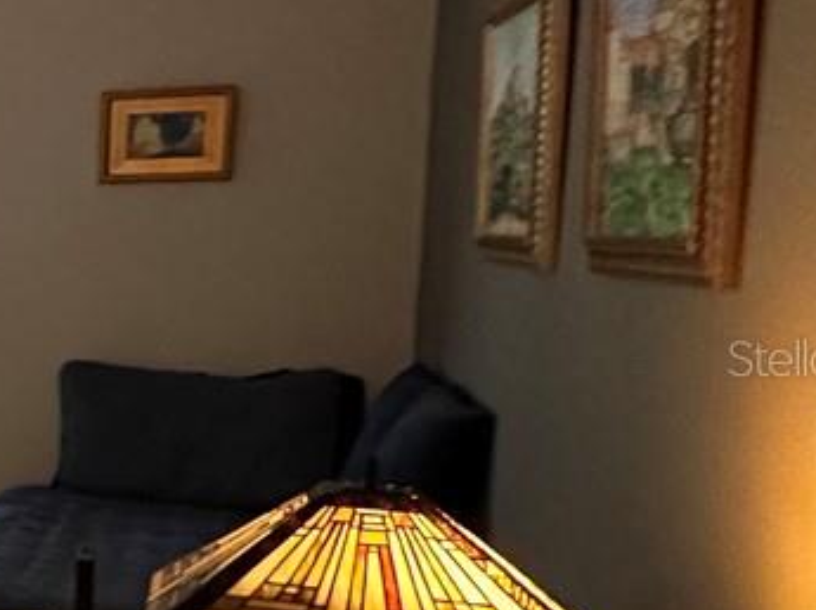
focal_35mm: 65
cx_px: -941
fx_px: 1531
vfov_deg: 22.5
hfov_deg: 17.4
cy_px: 357
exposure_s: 1/60
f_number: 2.2
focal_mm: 2.22
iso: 500
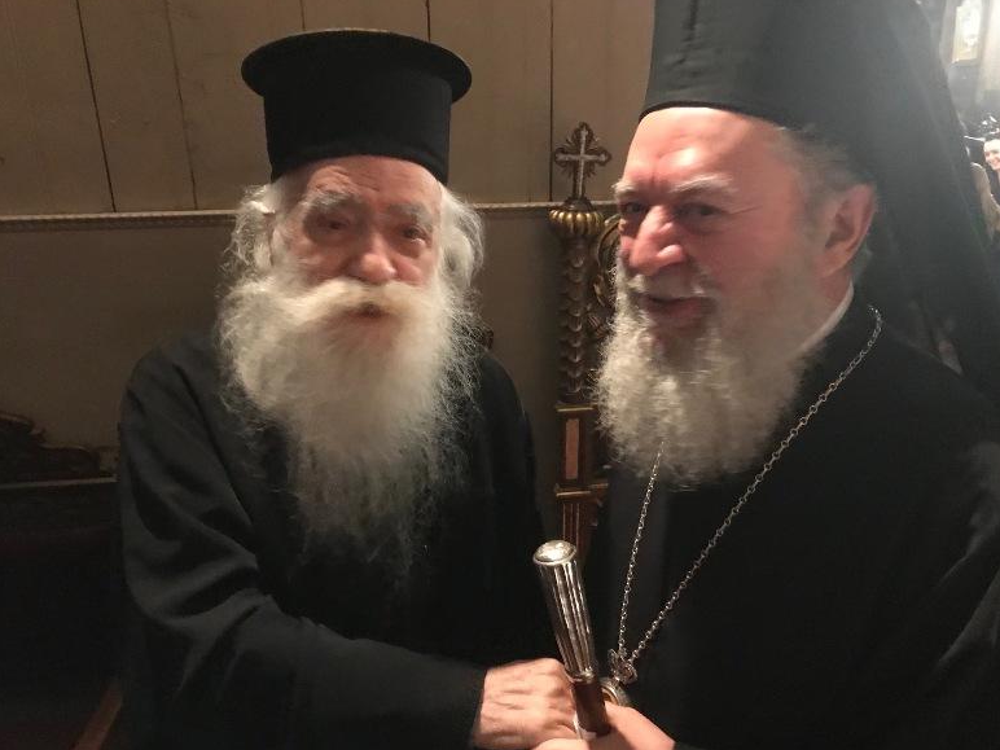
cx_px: 514
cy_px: 374
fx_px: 838
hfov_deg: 61.6
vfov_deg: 48.2
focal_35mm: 29
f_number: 1.8
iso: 100
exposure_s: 1/4
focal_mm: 3.99
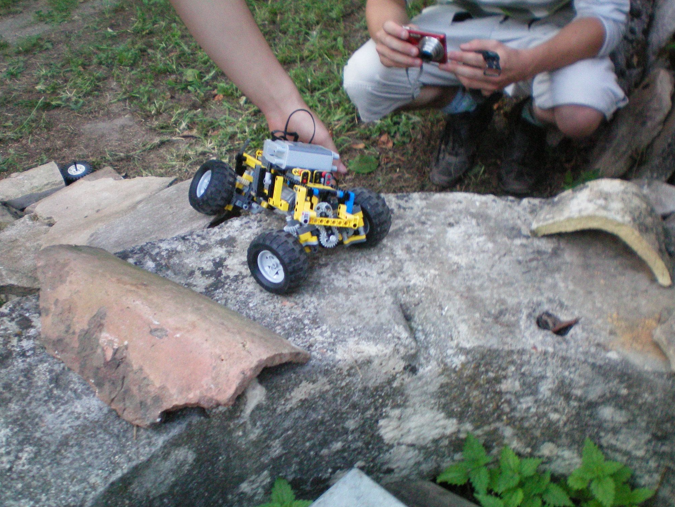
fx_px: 761
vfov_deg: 36.8
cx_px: 329
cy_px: 259
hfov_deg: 47.9
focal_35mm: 39
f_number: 3.1
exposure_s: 1/60
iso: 250
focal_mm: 6.3
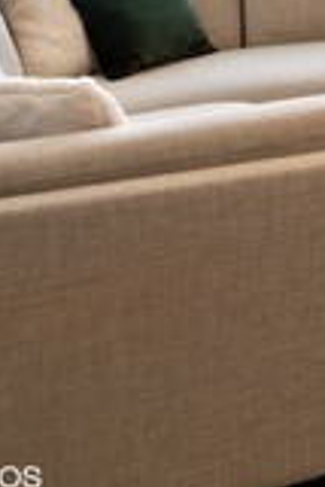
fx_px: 1081
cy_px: -154
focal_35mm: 80
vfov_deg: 22.5
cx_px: 771
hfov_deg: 13.1
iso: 200
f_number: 8
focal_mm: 20
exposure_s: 1/8
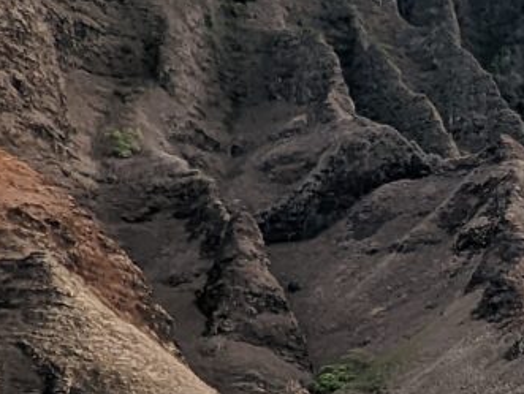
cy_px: 479
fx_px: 1500
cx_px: 803
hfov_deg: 17.6
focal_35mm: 99
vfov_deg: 14.5
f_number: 2.2
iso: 48
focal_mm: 2.35
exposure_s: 1/732
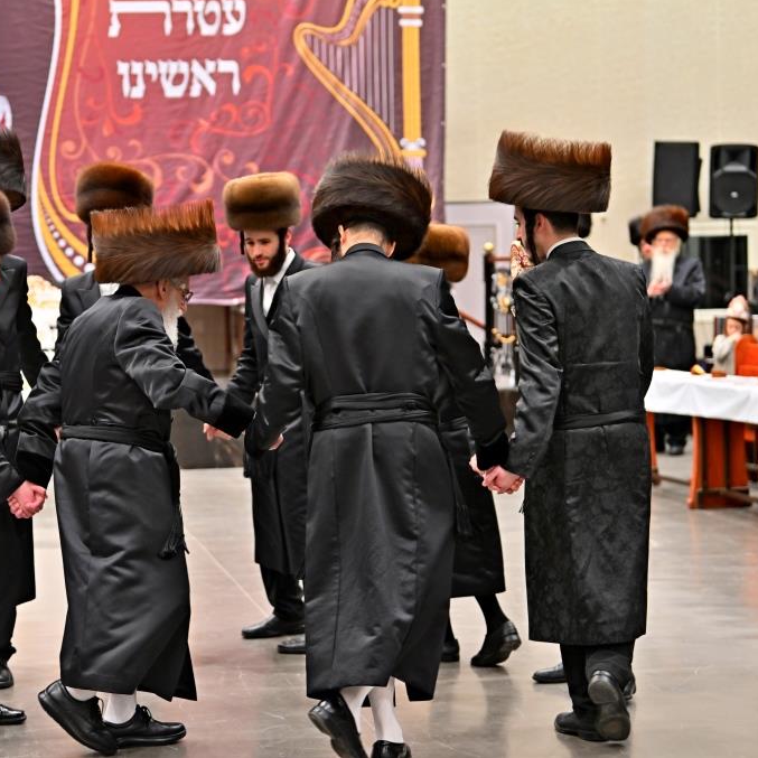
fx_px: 2230
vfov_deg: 19.3
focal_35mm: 90
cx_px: 260
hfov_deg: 19.2
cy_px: 377
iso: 500
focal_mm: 70
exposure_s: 1/320
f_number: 2.8
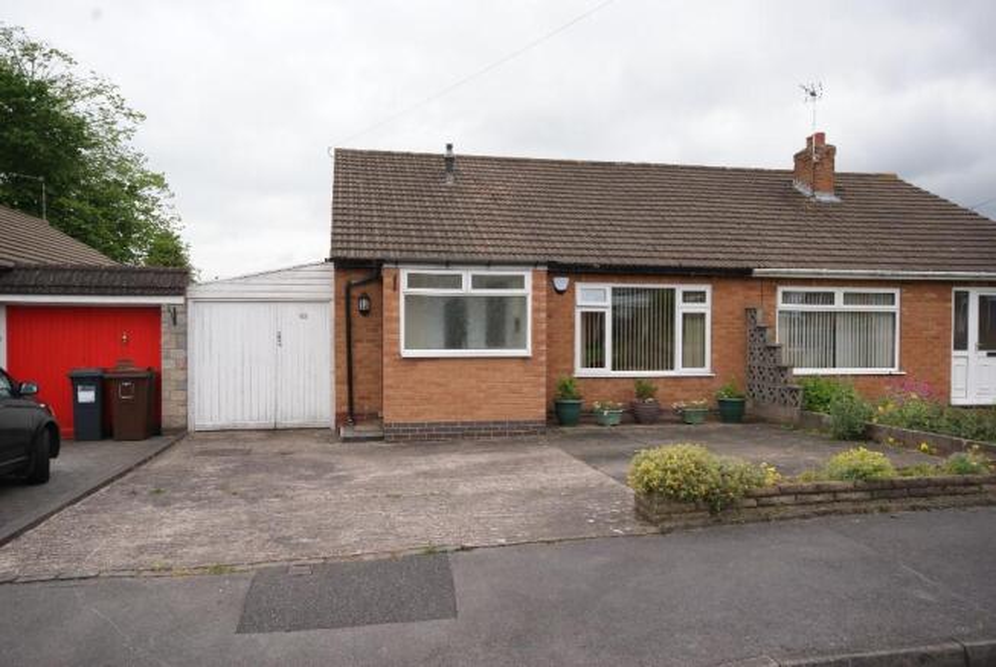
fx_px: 706
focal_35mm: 26
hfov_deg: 70.4
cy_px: 334
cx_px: 498
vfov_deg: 50.5
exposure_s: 1/60
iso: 100
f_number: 10
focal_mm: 17
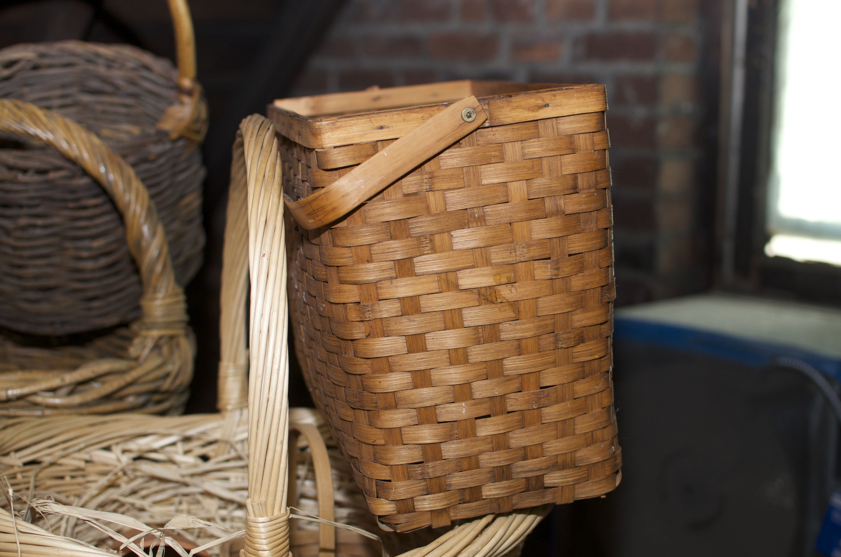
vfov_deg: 25.6
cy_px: 278
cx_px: 420
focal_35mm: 52
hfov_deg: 37.9
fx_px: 1224
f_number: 2.8
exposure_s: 1/125
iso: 640
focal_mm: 35
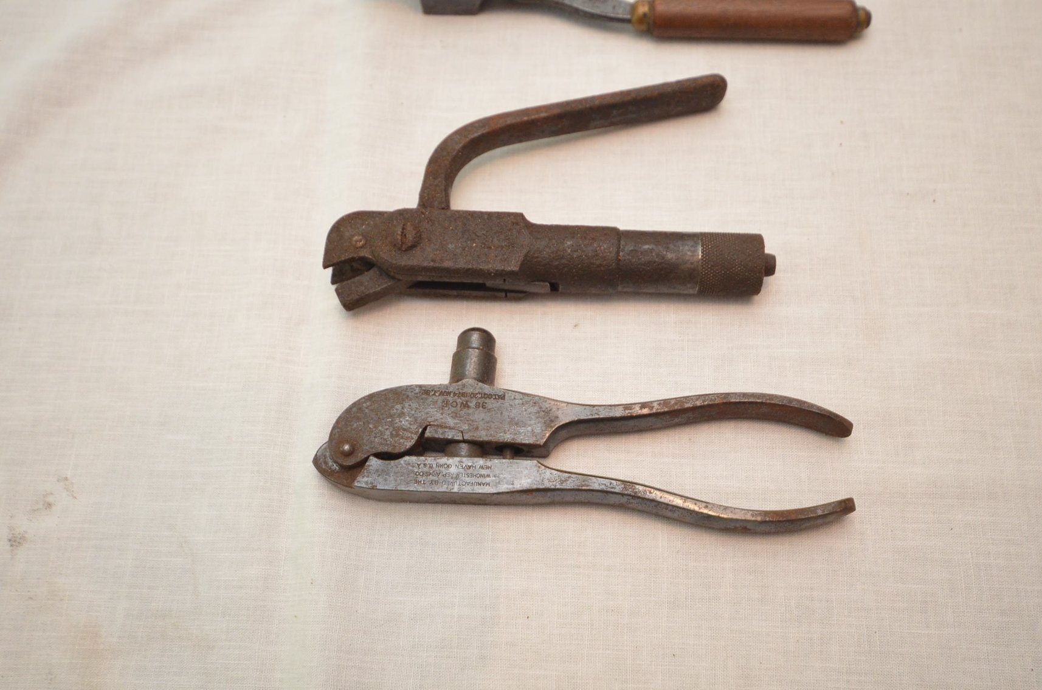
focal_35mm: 36
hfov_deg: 53.2
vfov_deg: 36.7
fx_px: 1040
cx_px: 521
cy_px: 345
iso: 1600
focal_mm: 24
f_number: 4.5
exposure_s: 1/60
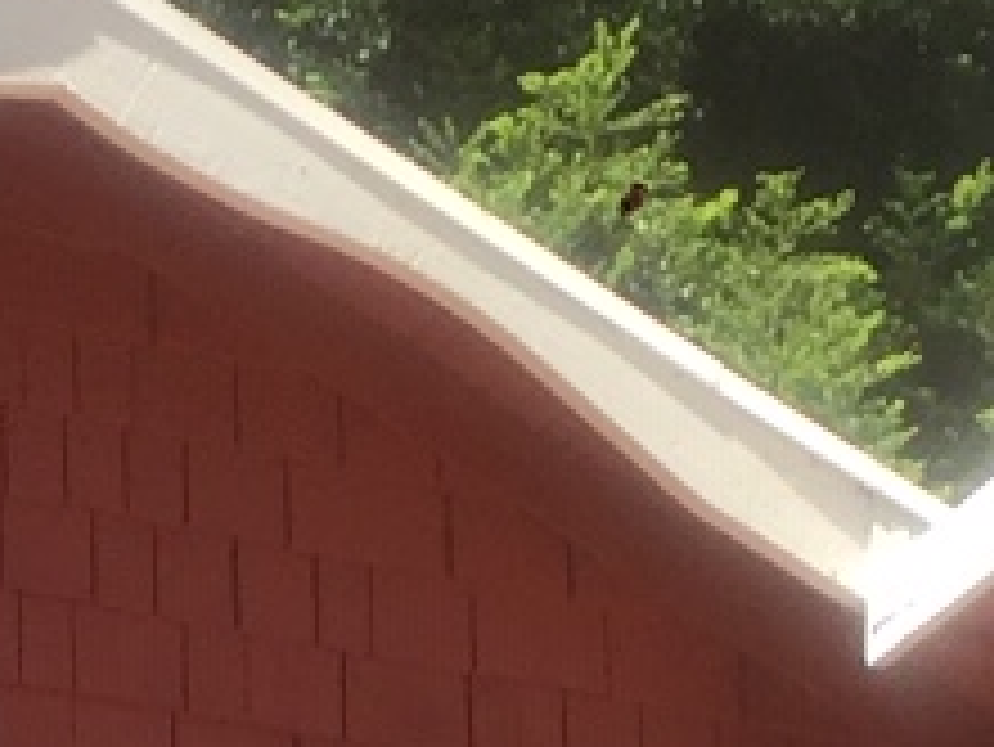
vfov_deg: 6.6
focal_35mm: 214
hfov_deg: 9.2
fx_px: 6148
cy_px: 1894
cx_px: 202
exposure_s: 1/527
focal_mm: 4.15
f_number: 2.2
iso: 32
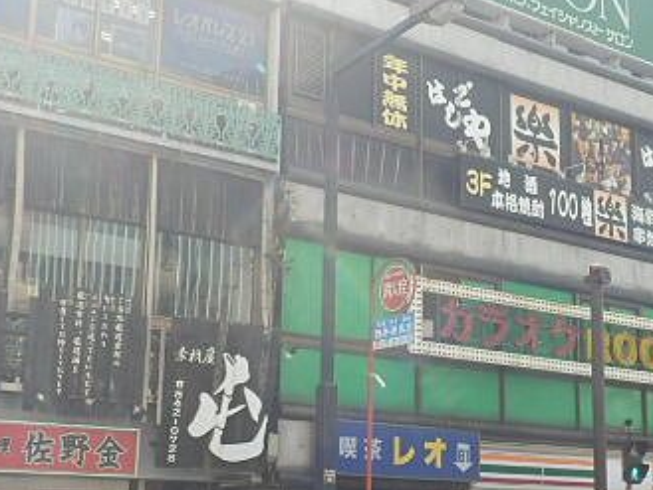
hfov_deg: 26.9
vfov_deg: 20.4
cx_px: 419
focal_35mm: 72
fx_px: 1359
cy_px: 278
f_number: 3.9
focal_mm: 6.6
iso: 80
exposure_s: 1/200
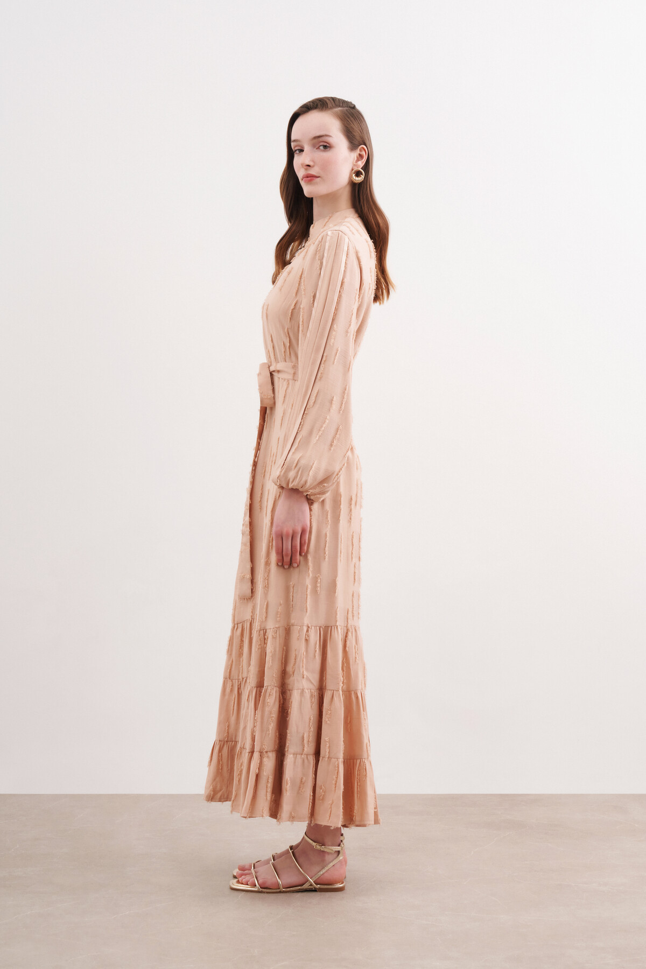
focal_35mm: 55
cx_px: 323
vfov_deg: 36.2
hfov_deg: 24.6
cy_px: 484
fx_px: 1480
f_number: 11
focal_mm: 55
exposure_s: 1/160
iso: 400
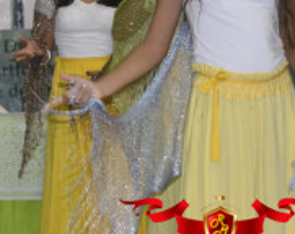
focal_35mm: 226
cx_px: -59
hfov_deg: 8.5
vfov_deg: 6.8
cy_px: 37
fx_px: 1969
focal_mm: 58
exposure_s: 1/60
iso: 3200
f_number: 5
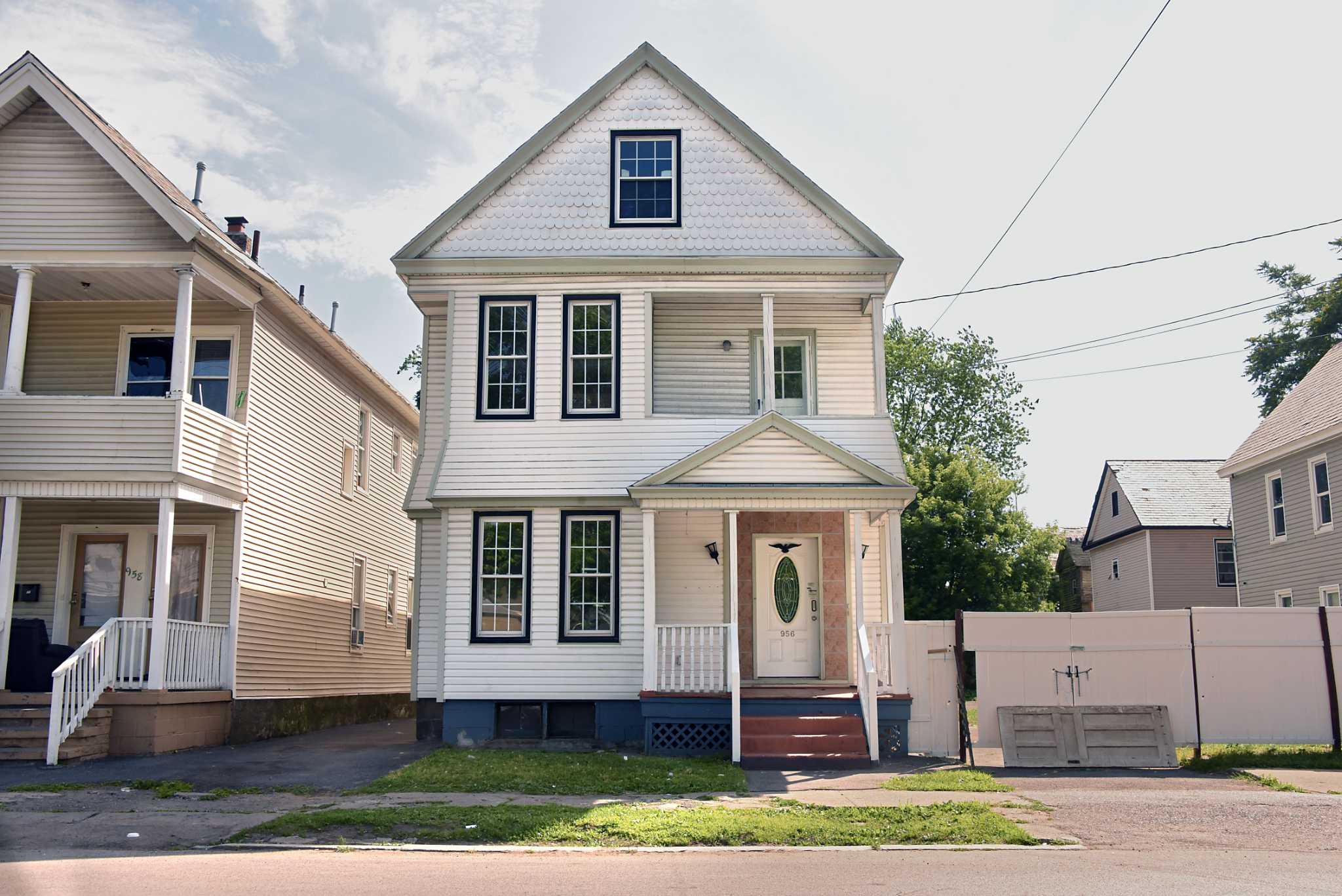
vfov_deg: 41.1
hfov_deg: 58.7
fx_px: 1193
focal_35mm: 32
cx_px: 671
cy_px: 448
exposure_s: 1/500
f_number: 11
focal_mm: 32
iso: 1000
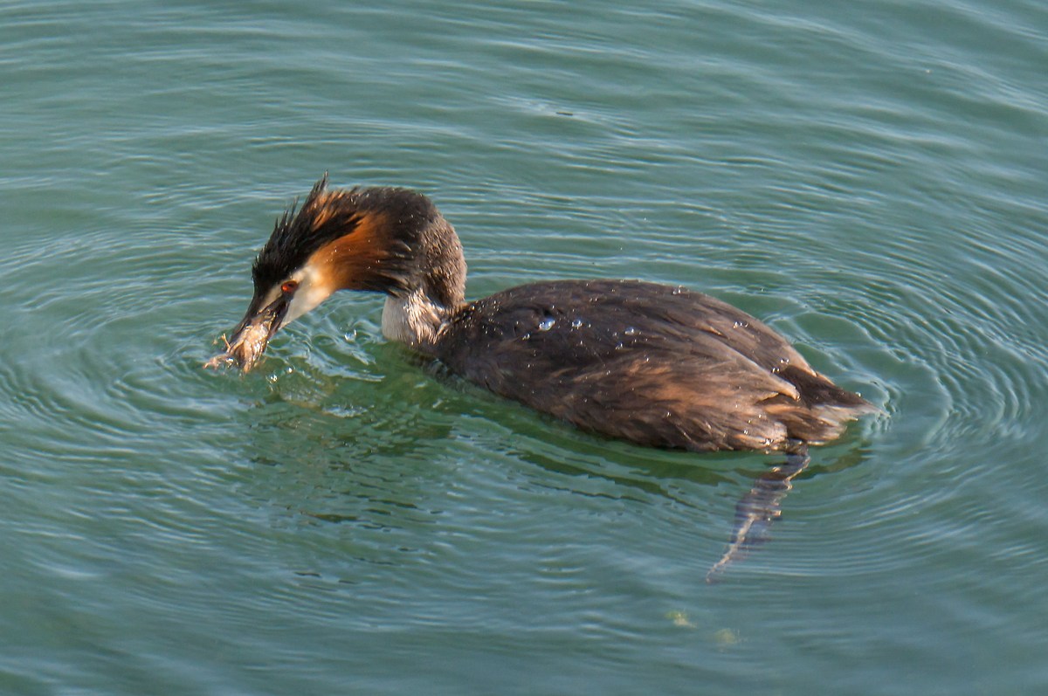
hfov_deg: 6.5
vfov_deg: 4.4
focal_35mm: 315
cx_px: 524
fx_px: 9159
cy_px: 348
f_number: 13
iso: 1250
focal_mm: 210
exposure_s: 1/400
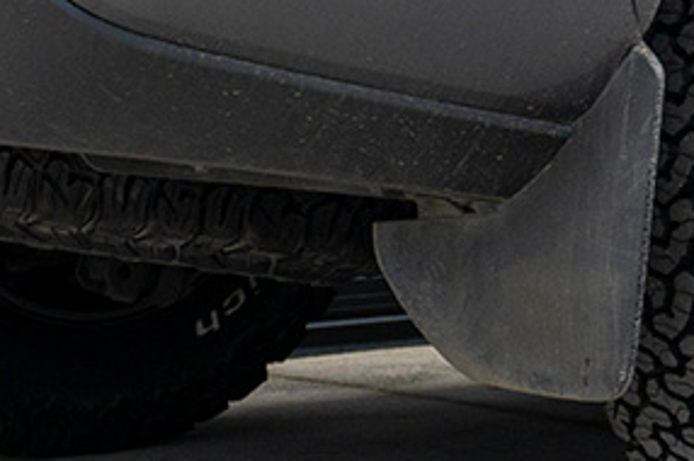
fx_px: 3639
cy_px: -490
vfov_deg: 7.0
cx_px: 978
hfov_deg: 10.6
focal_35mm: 189
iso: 200
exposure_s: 1/160
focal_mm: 30
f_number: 4.5
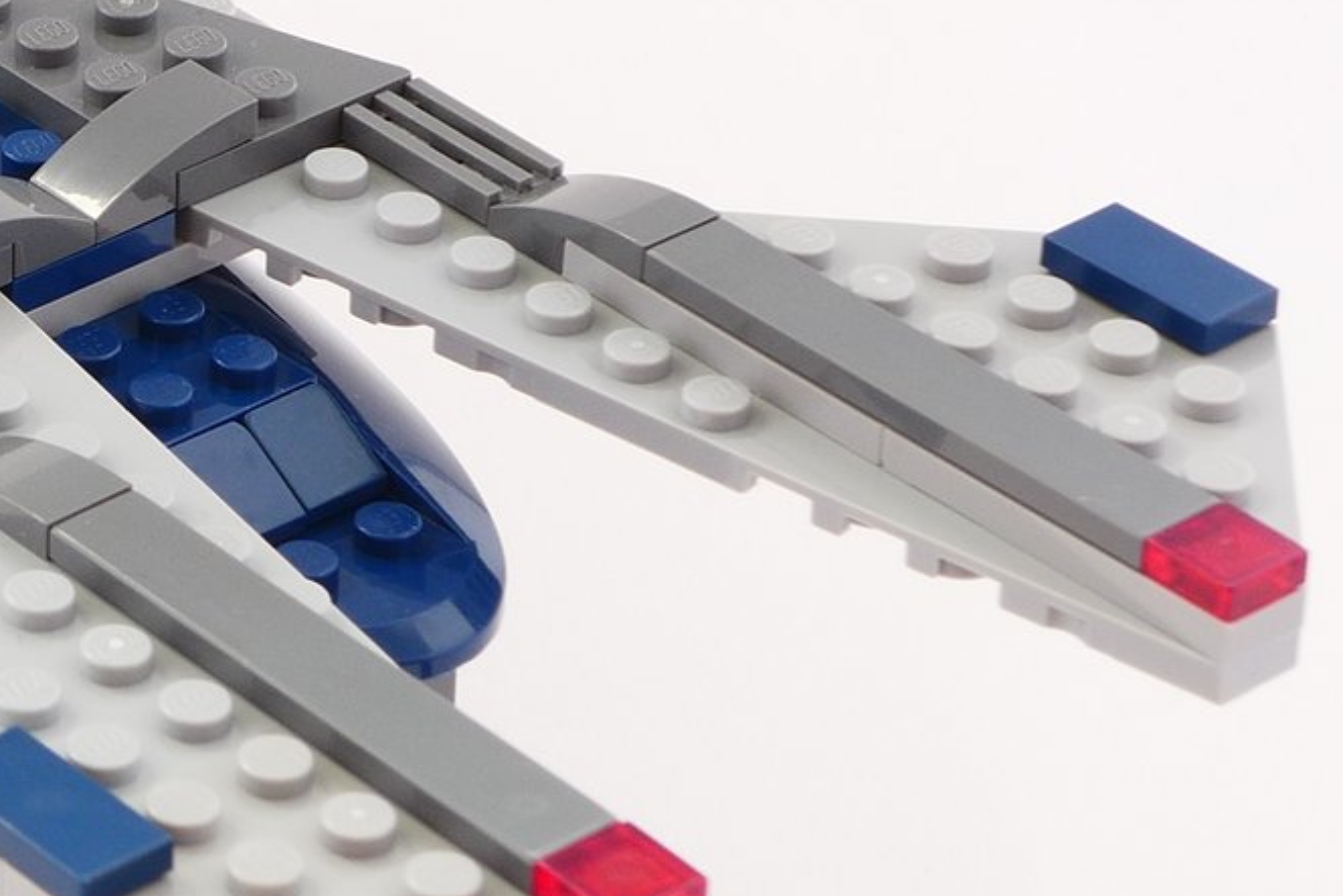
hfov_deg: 10.1
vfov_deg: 6.9
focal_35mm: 199
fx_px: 7425
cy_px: 97
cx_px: -451
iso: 80
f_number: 4.5
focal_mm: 13.7
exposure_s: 1/10
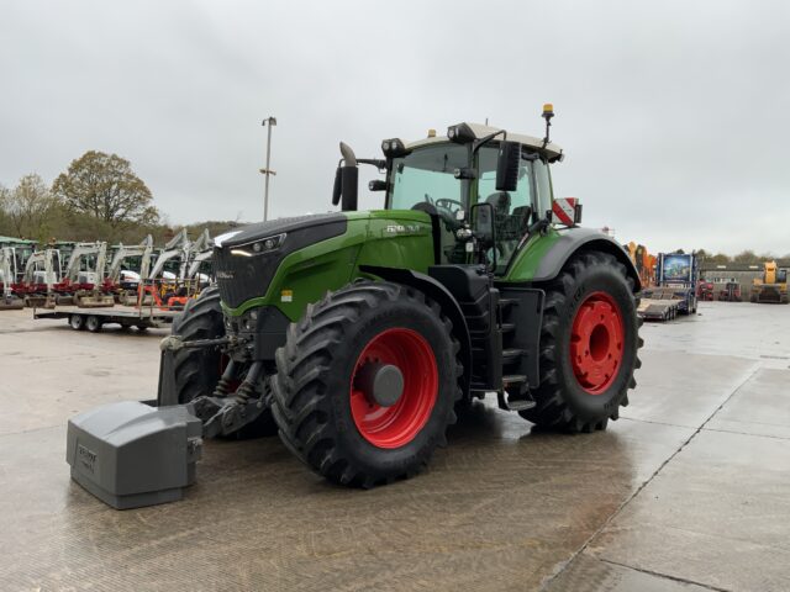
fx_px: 662
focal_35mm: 29
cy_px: 296
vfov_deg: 48.2
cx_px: 395
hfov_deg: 61.7
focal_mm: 3
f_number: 1.8
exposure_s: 1/284
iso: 16
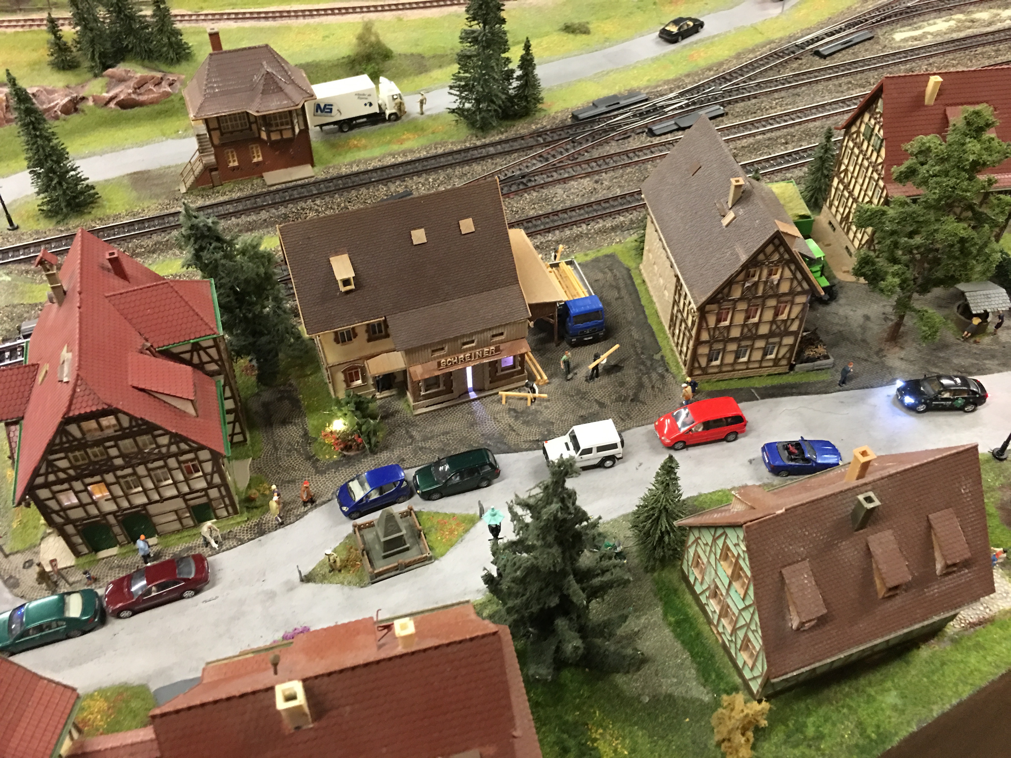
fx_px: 847
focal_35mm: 29
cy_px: 379
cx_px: 506
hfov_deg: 61.7
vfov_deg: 48.2
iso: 80
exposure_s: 1/10
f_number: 2.2
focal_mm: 4.15
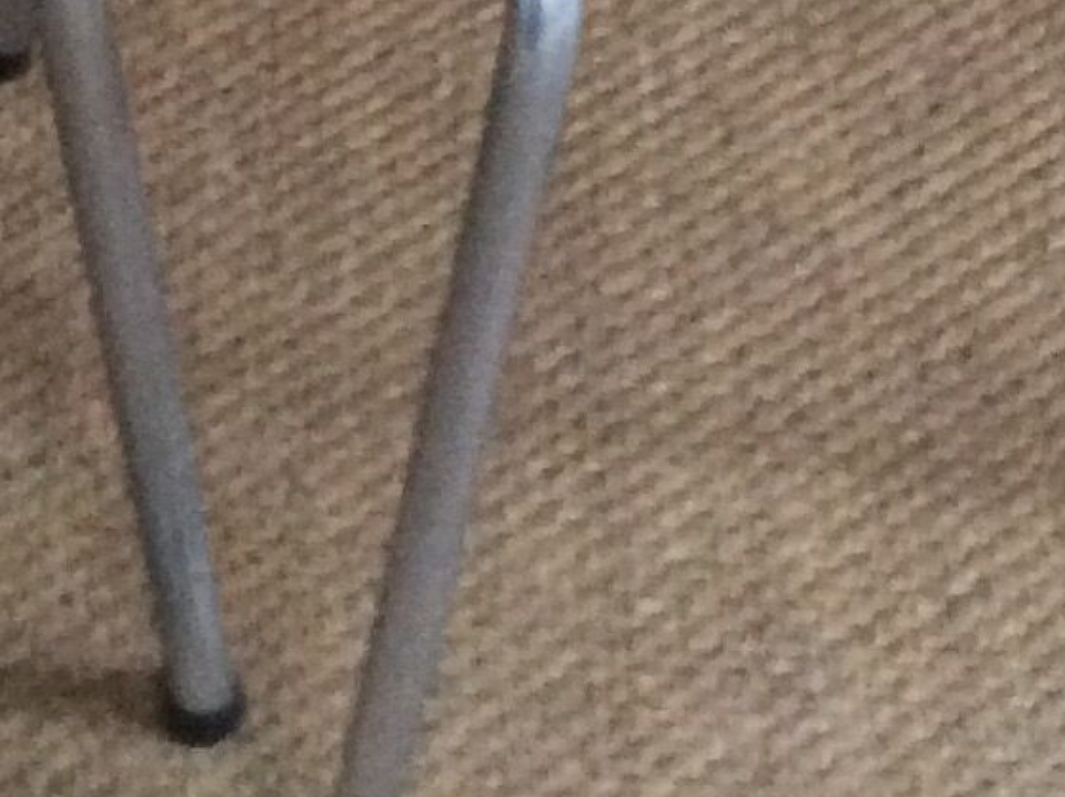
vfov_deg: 9.7
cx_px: 213
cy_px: -369
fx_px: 4549
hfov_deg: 13.3
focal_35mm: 148
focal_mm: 3.3
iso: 320
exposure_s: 1/25
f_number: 2.4
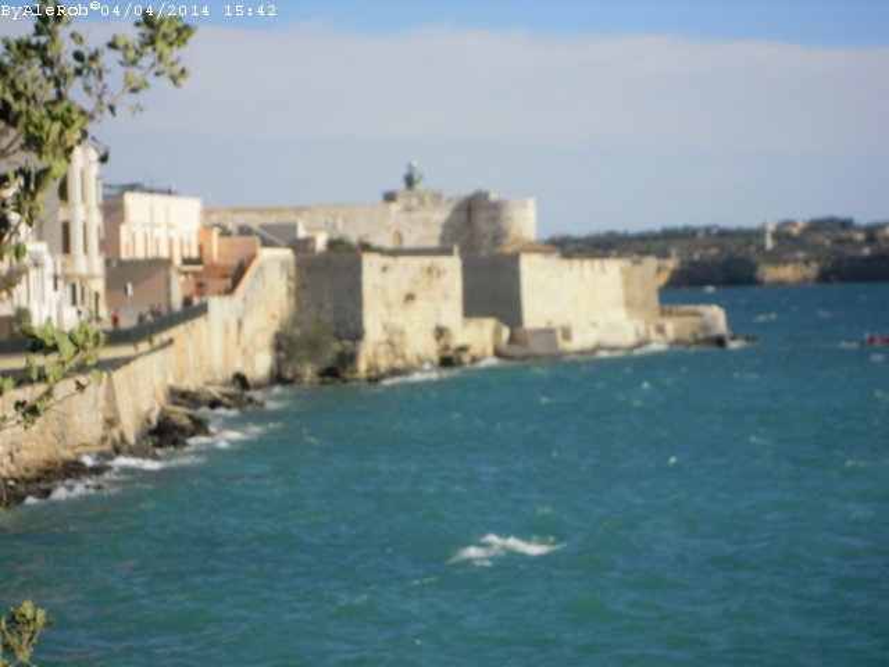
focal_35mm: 140
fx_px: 3595
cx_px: 444
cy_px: 334
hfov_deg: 14.1
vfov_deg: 10.6
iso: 100
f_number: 6.6
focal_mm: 25
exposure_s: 1/320
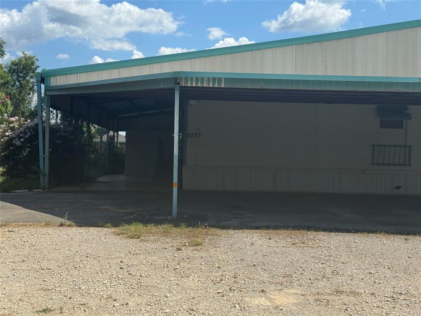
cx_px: 210
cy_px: 158
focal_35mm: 48
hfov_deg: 39.7
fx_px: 584
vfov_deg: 30.3
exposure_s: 1/4608
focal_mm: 6.76
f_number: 1.78
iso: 64
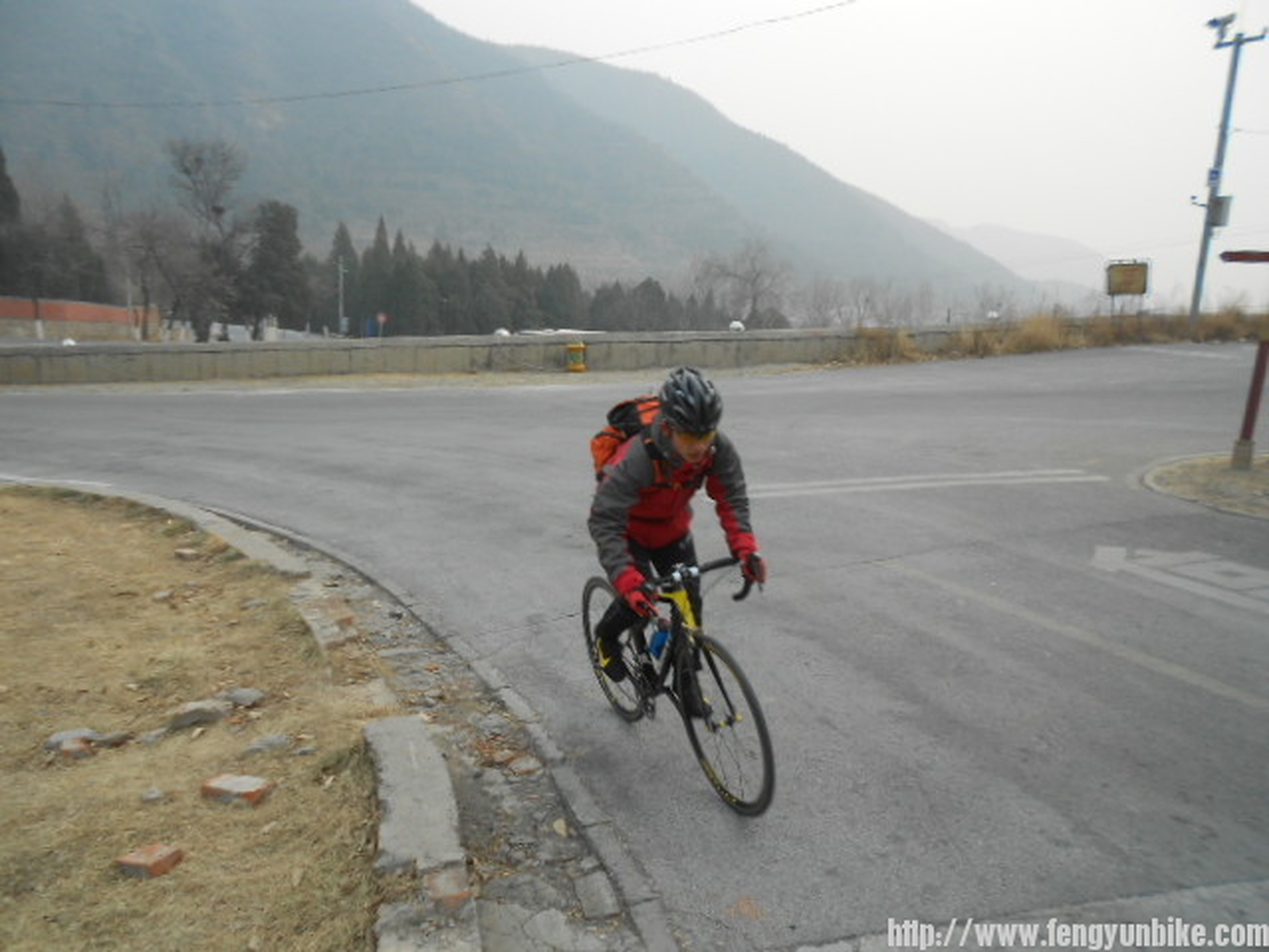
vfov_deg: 53.1
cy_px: 476
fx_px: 953
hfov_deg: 67.3
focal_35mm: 26
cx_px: 634
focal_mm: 4.6
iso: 80
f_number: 3.2
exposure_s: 1/160
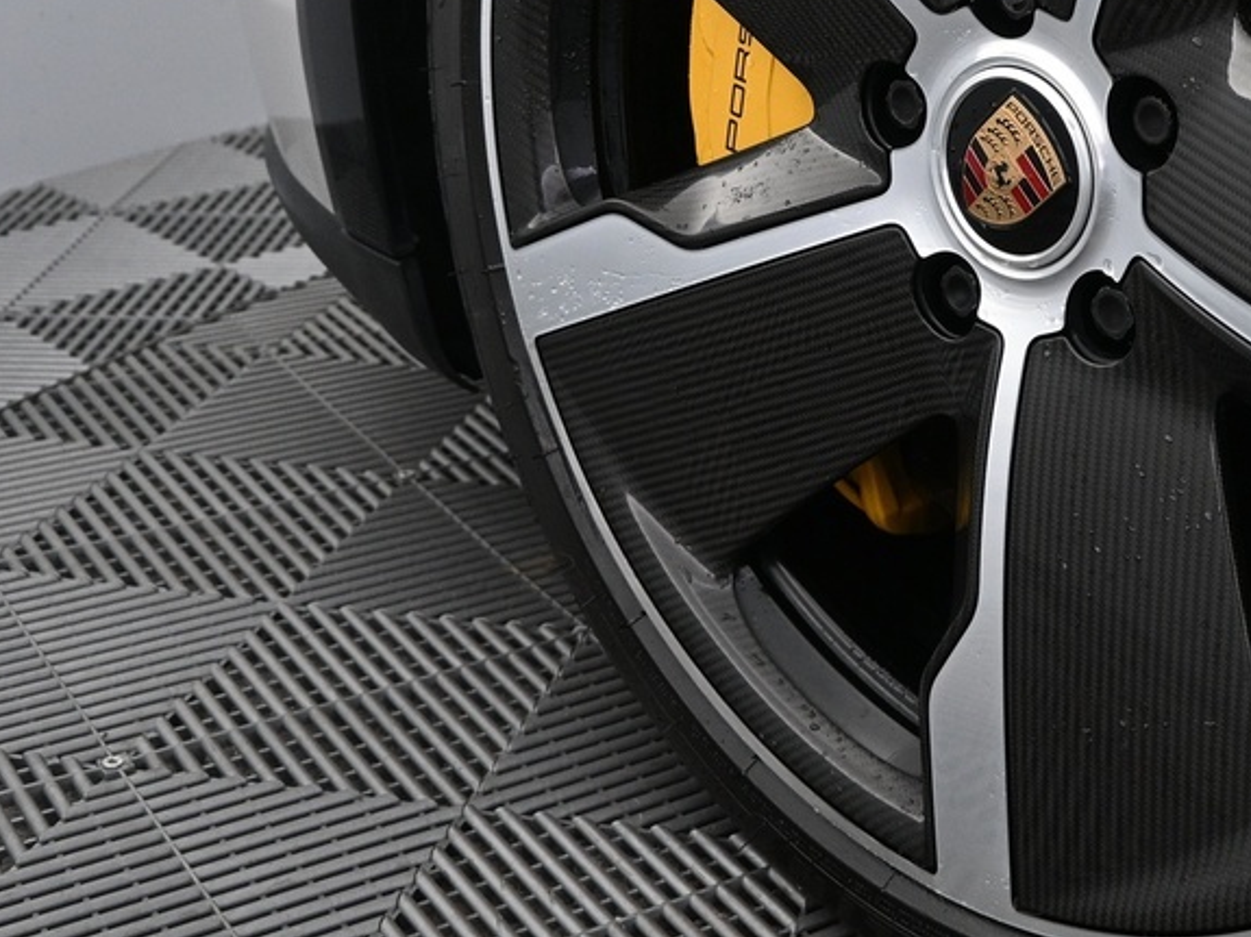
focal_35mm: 65
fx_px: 2349
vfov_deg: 22.0
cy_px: 63
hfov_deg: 28.7
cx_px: 1110
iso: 450
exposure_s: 1/30
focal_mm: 16
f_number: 3.5
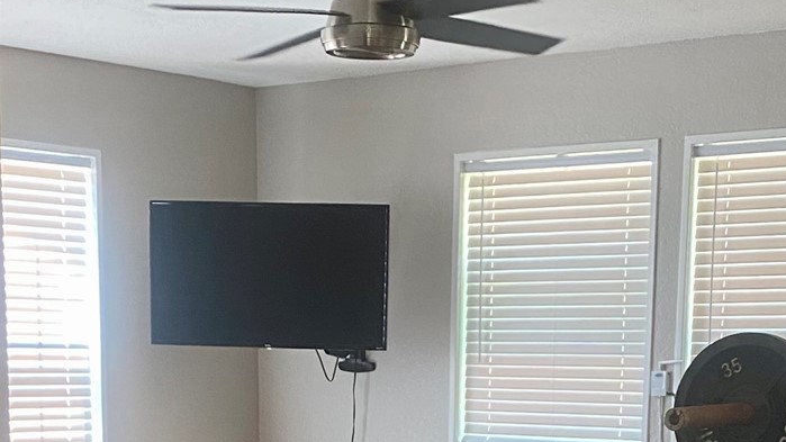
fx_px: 1730
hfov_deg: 25.6
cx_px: 360
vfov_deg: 13.8
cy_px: 642
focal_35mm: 83
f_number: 1.8
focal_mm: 4.25
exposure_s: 1/60
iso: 200
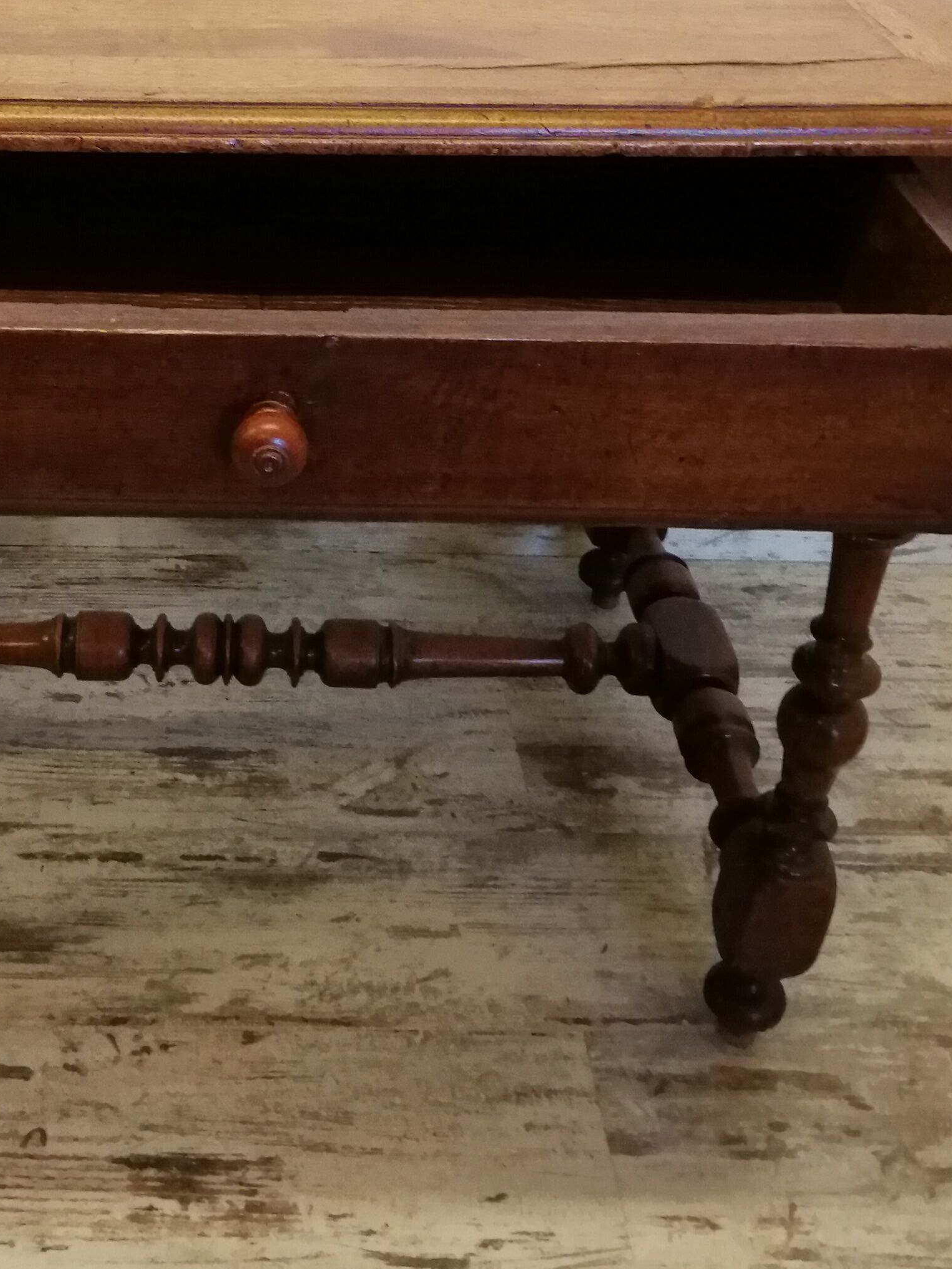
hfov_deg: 29.2
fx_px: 1797
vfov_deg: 37.7
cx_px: 236
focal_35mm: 49
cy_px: 287
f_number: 2.2
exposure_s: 1/50
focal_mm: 2.38
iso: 100
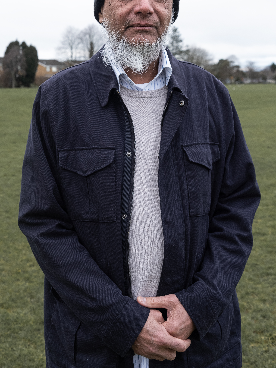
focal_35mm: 51
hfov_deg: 28.5
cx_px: 121
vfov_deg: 37.2
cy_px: 133
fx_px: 542
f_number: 5.6
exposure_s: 1/125
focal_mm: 35
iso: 400
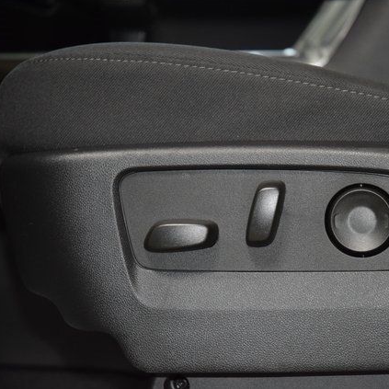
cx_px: 270
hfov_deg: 12.9
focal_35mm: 135
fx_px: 1716
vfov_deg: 12.9
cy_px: 194
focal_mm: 70
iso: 2200
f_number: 4.5
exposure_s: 1/60
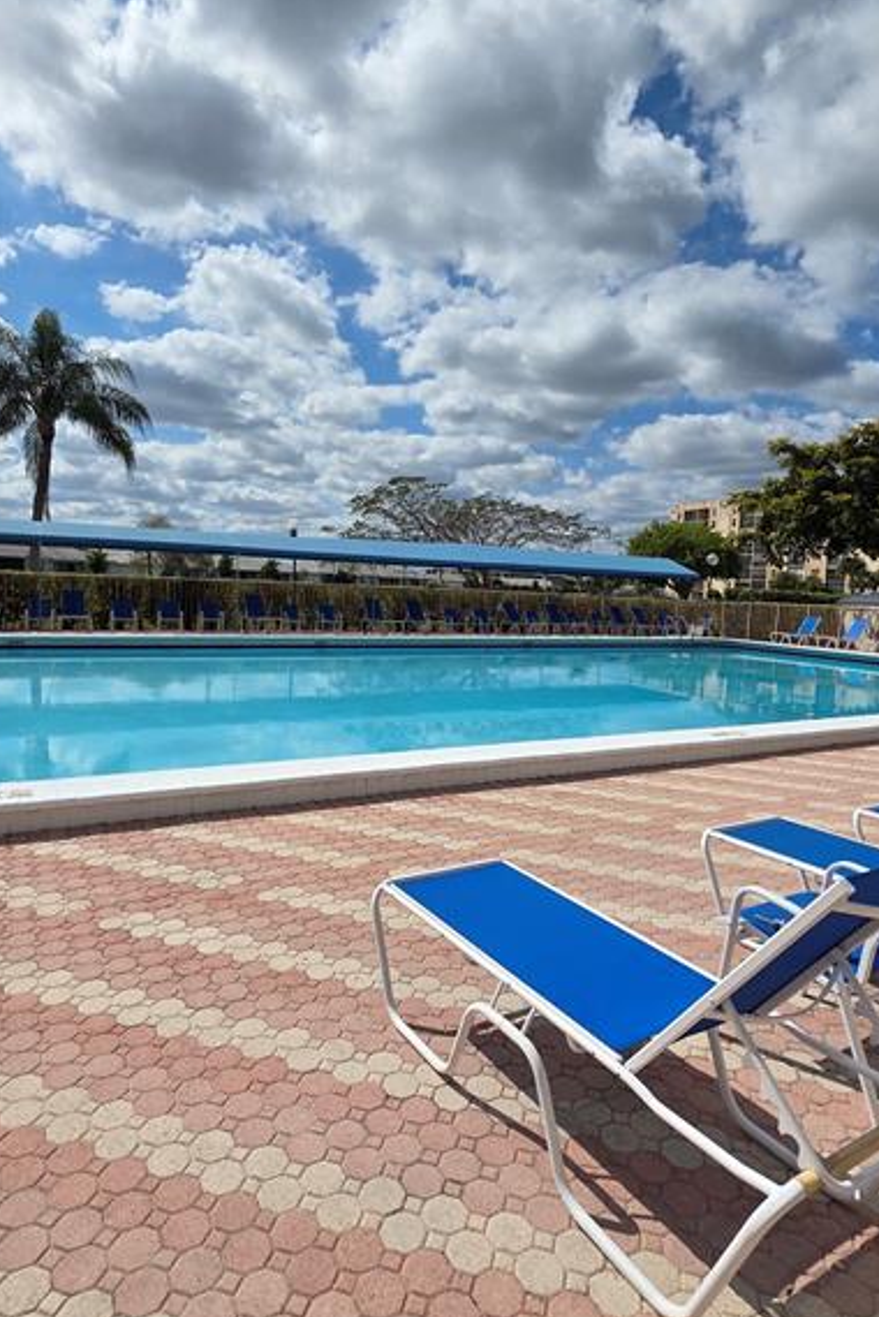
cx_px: 407
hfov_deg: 64.5
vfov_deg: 86.9
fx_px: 695
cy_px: 639
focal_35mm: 19
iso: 40
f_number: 1.9
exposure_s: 1/5422
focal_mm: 2.2
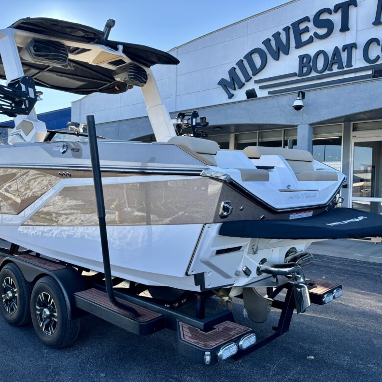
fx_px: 387
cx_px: 152
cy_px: 192
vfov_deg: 52.5
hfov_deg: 52.2
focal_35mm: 31
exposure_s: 1/1080
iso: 50
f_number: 1.6
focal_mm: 5.96
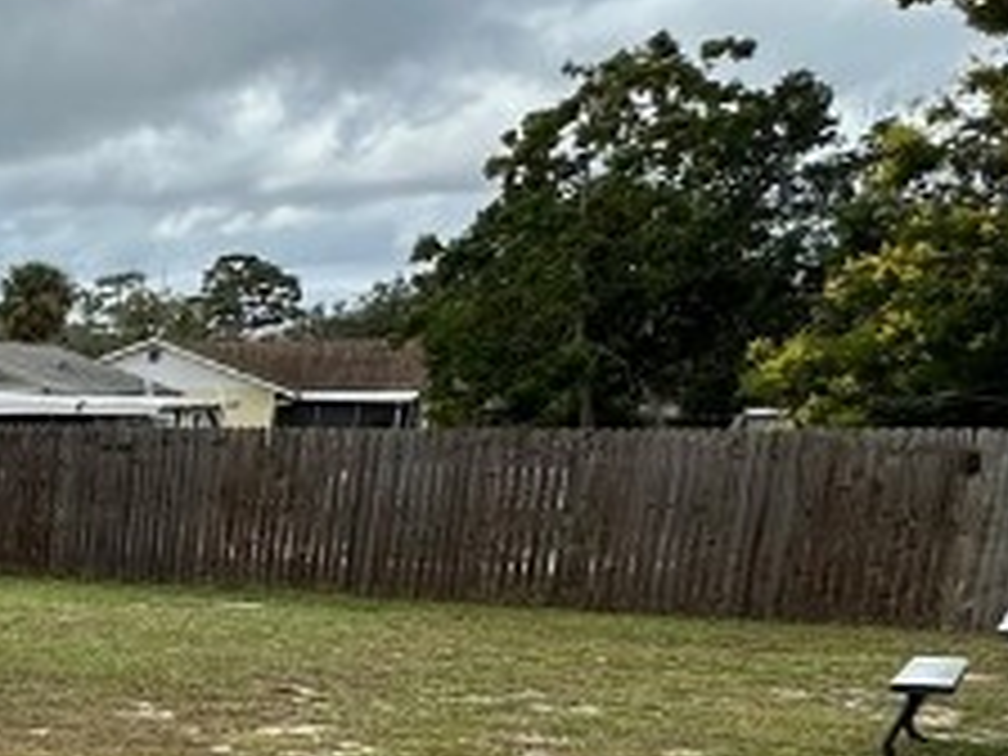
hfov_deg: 20.6
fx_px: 1864
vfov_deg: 21.8
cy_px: 819
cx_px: -832
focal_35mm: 64
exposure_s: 1/988
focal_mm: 2.22
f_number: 2.2
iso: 40
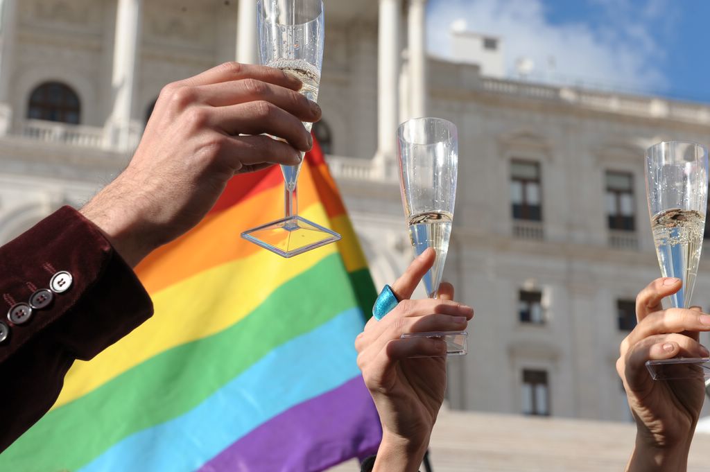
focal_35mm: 70
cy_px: 236
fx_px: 1379
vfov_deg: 19.4
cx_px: 355
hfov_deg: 28.9
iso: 250
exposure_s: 1/500
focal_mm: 70
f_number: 11
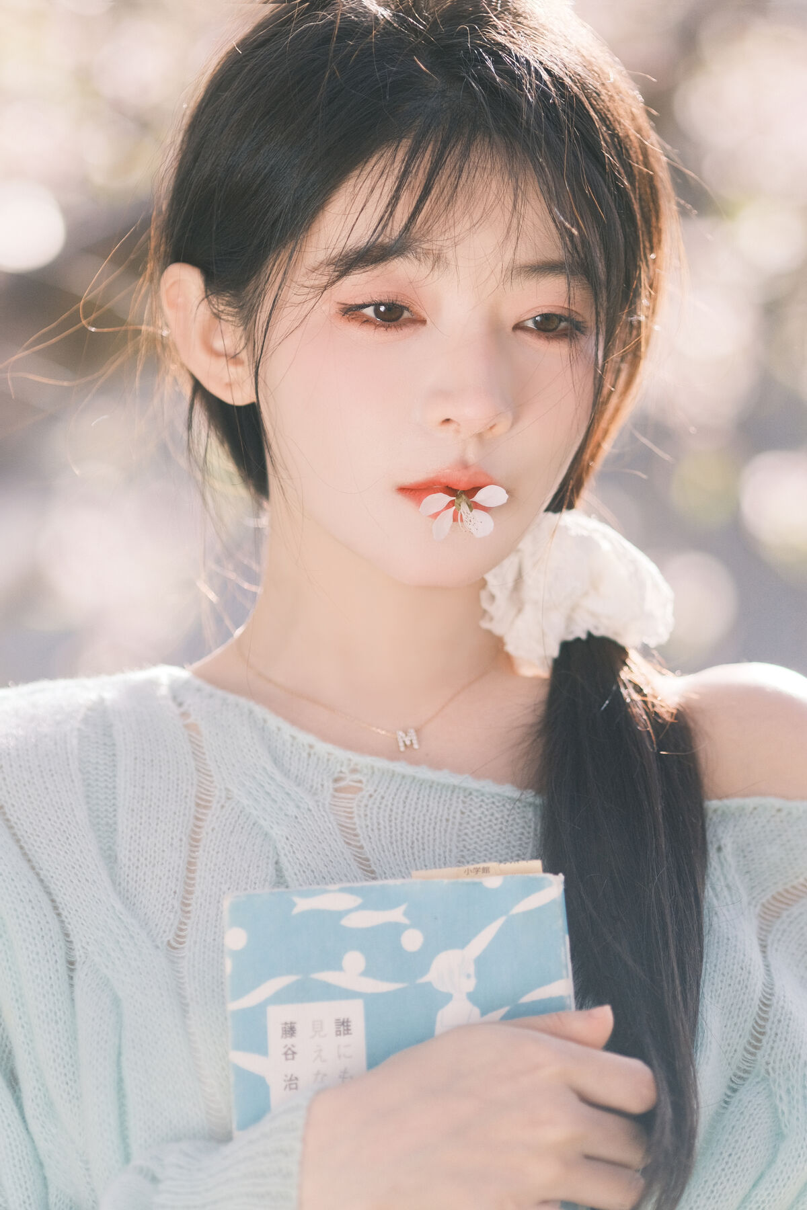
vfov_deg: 10.1
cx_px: 404
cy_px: 605
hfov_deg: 6.8
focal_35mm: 203
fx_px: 6825
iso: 1000
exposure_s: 1/3500
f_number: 2
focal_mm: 135
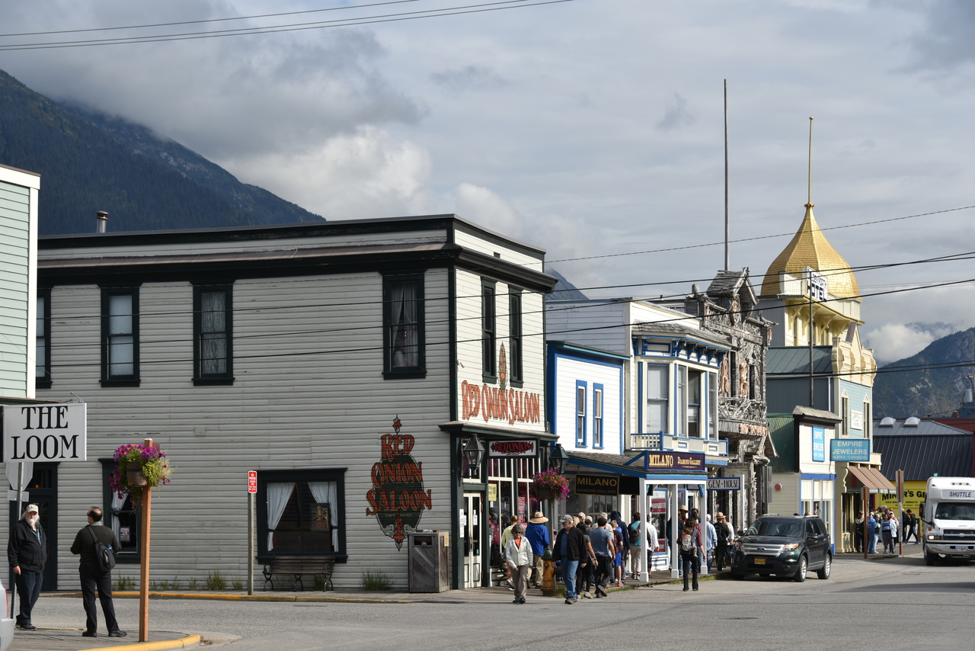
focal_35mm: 85
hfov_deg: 23.9
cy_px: 326
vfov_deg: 16.1
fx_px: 2302
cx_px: 488
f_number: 9
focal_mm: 85
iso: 100
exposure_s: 1/320
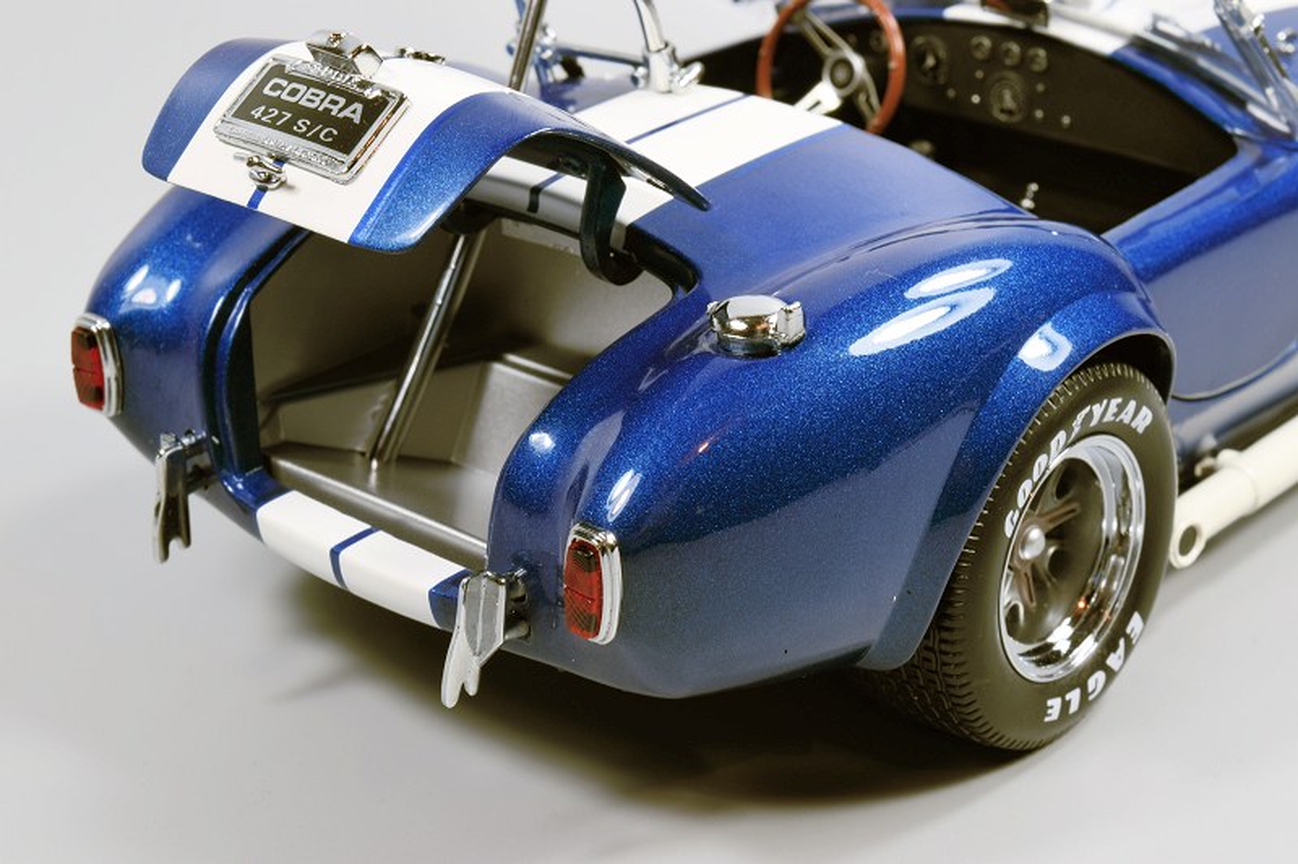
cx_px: 649
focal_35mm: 72
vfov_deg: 18.9
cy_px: 432
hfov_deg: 28.1
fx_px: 2595
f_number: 18
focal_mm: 48
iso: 100
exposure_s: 1/2
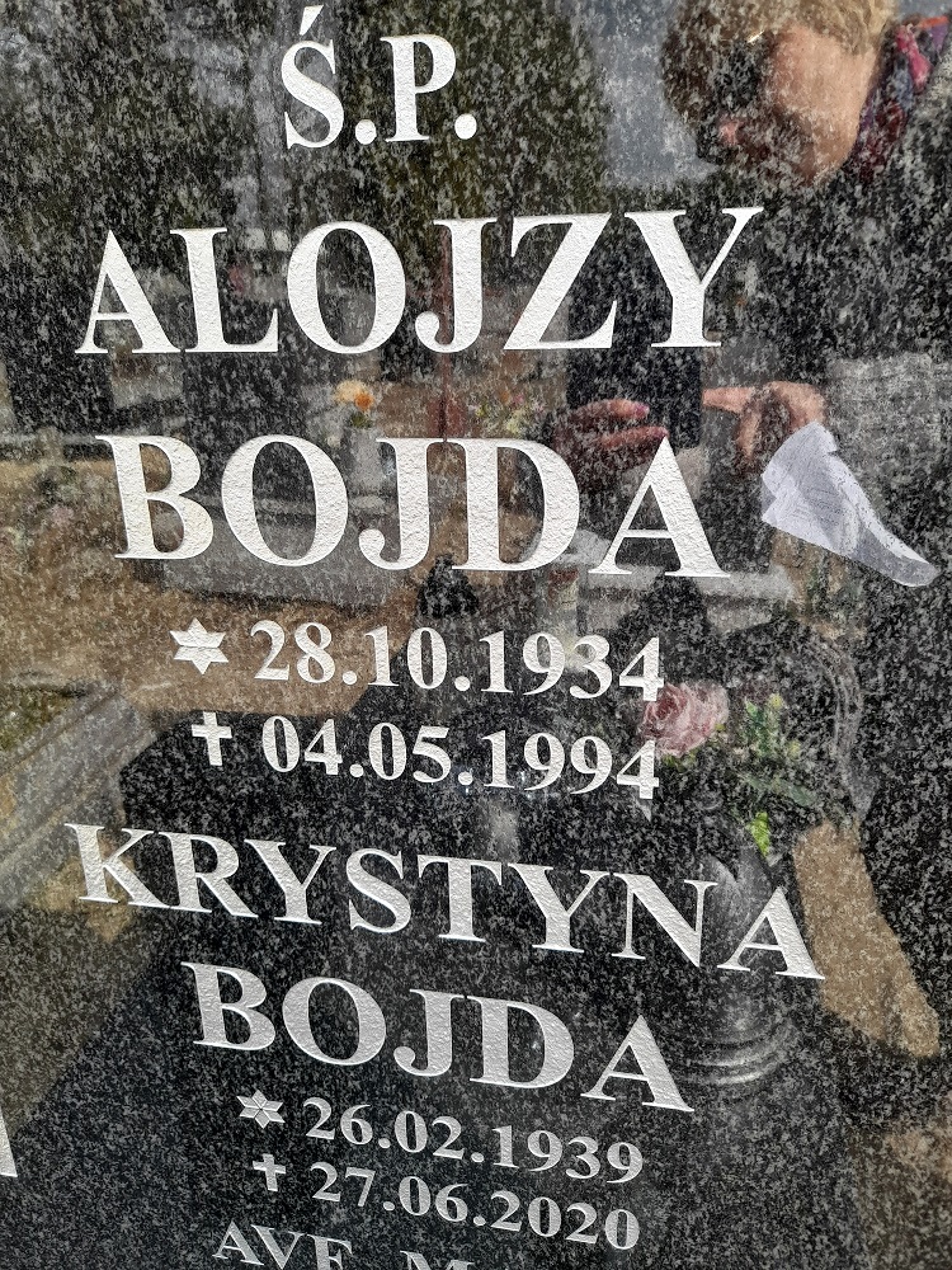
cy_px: 635
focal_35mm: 25
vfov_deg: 69.4
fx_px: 917
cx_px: 476
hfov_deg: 54.9
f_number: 2
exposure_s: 1/100
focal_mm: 4.6
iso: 20
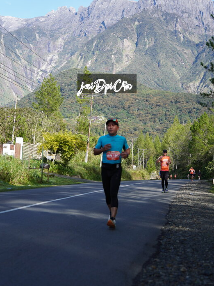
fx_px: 532
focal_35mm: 65
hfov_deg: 22.7
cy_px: 137
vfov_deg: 30.0
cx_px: 107
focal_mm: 39
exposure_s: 1/640
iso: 100
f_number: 2.8
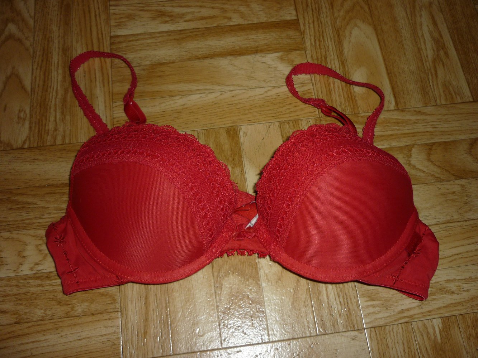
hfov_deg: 55.3
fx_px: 456
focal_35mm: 33
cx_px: 239
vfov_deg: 43.0
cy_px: 179
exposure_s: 1/30
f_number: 2.8
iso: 100
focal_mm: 5.5
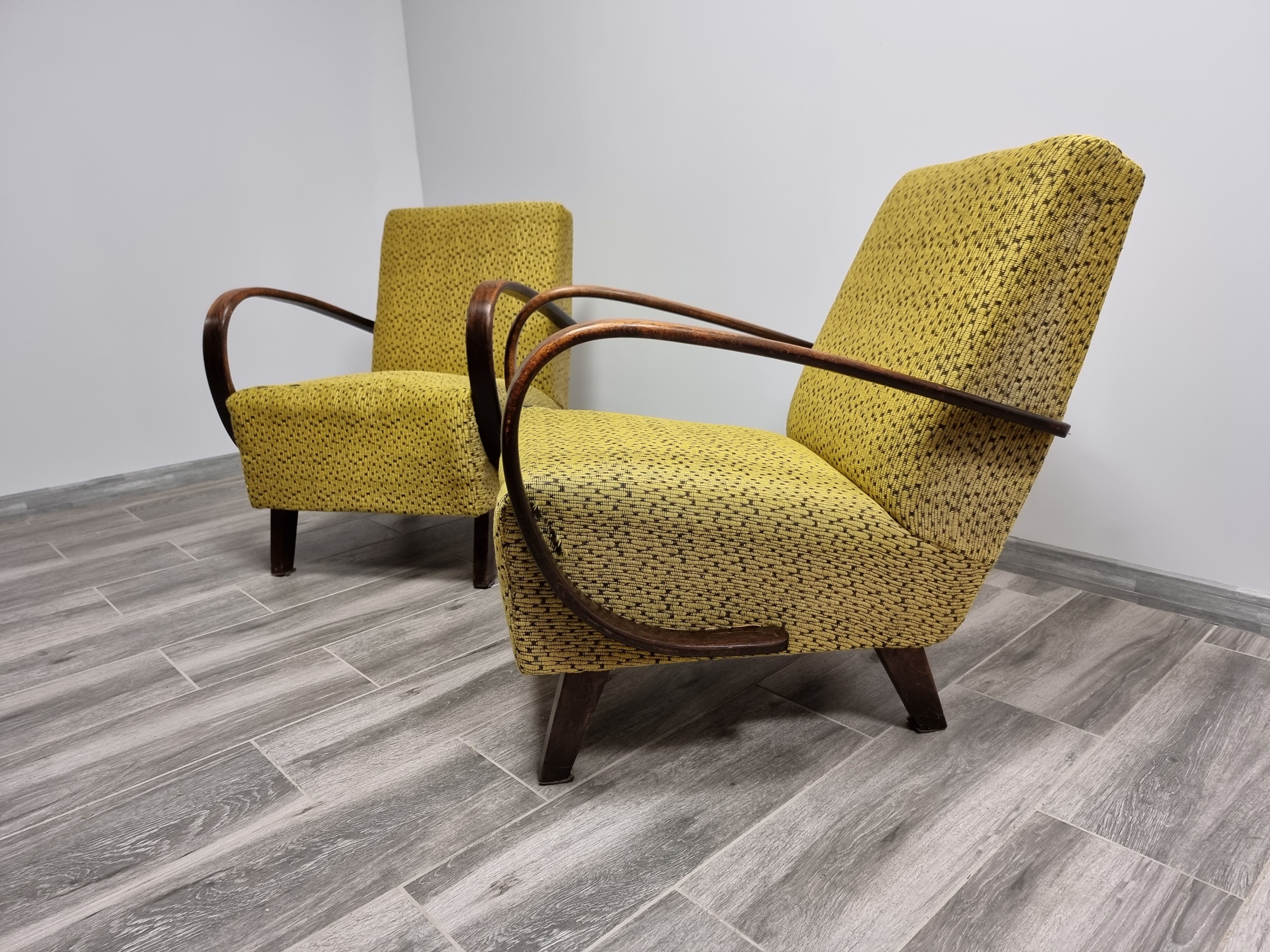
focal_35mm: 24
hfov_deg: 71.6
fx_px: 881
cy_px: 476
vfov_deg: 56.8
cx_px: 635
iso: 250
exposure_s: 1/50
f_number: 1.8
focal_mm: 6.7
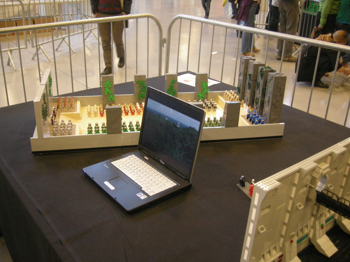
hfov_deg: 51.4
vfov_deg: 39.7
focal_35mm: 36
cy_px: 131
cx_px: 175
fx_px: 364
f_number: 2.7
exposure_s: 1/14.7
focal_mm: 7.5
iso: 400
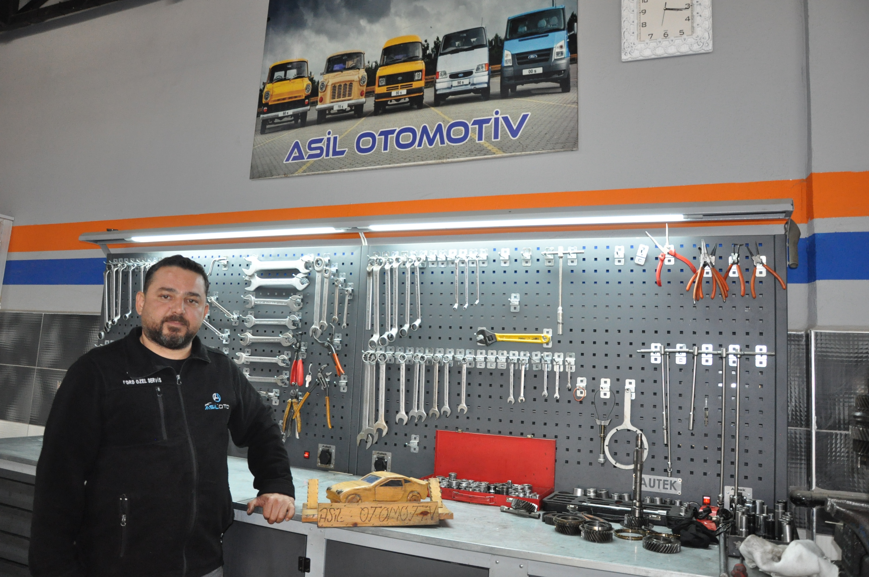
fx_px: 651
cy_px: 288
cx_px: 434
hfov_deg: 67.4
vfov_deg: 47.8
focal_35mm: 27
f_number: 5
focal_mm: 18
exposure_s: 1/160
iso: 1600
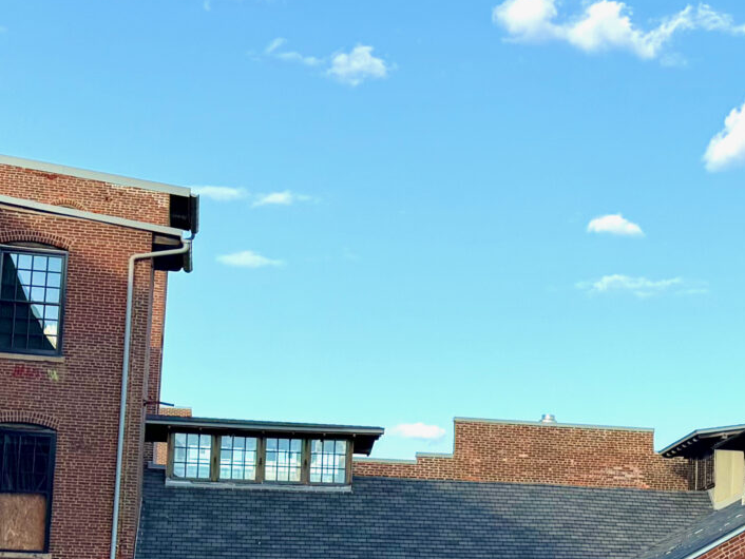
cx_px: 996
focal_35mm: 87
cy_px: 467
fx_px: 1873
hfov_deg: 20.4
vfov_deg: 16.8
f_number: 1.78
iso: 80
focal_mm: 6.76
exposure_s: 1/2801
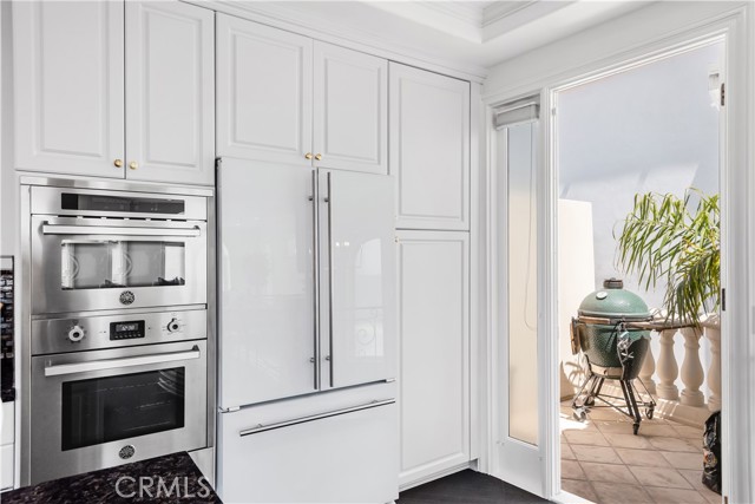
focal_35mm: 22
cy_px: 252
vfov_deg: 57.3
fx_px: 461
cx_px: 378
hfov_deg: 78.6
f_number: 9
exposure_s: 1/400
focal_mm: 22
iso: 800
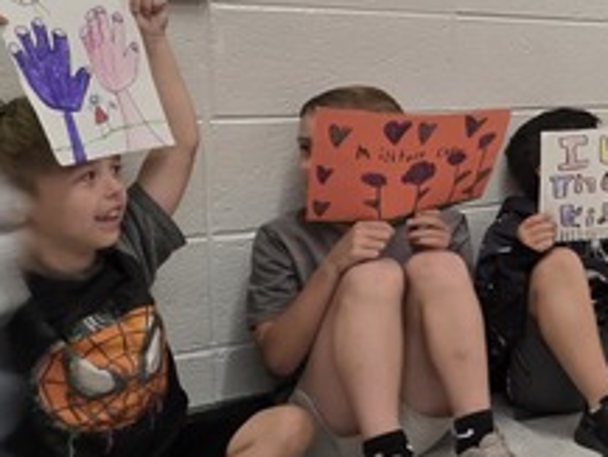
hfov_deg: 27.4
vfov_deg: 29.8
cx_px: 913
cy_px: 109
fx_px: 844
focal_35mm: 48
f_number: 1.9
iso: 160
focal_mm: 2.2
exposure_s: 1/120
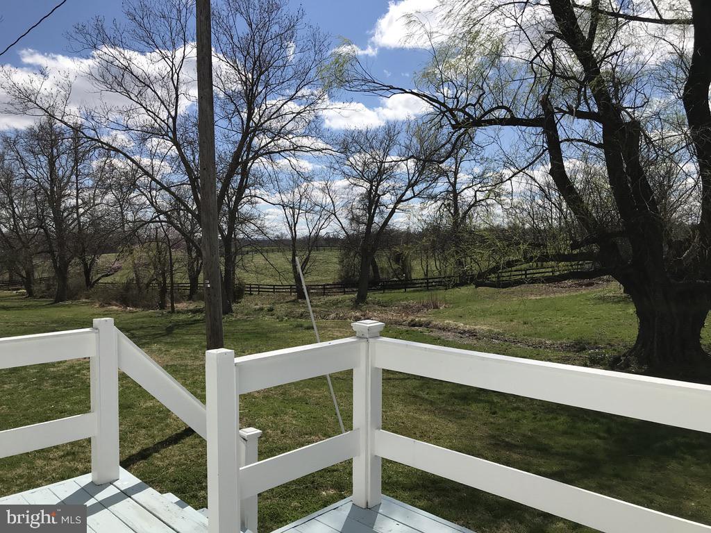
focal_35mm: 28
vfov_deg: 49.7
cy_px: 266
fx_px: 575
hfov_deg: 63.4
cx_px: 356
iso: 20
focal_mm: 3.99
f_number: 1.8
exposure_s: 1/4566
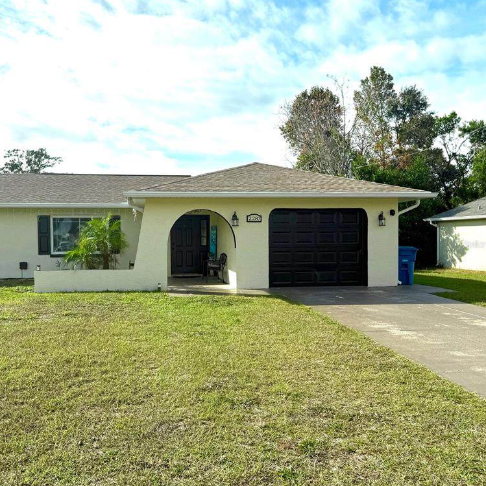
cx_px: 171
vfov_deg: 55.6
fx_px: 461
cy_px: 244
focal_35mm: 29
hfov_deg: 54.7
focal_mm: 6.76
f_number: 1.78
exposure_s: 1/8130
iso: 80
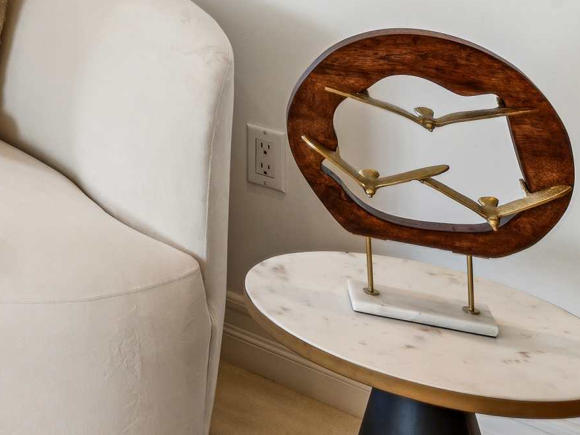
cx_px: -502
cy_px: -300
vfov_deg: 16.9
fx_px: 1260
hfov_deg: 18.9
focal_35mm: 75
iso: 100
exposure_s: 1/6
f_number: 13
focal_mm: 19.3
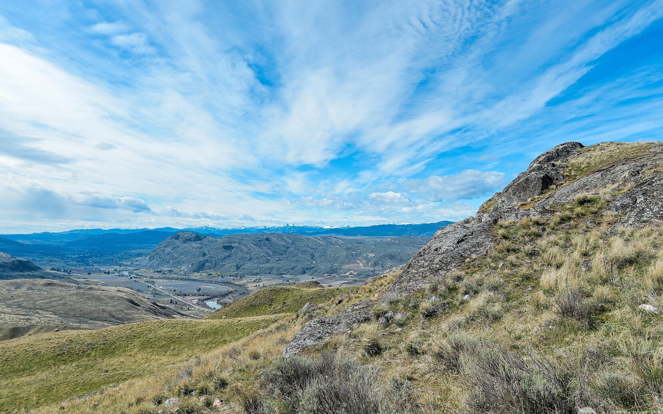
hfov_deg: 72.5
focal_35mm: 25
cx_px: 335
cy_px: 207
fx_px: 452
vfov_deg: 49.3
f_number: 9
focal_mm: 24
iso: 100
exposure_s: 1/320
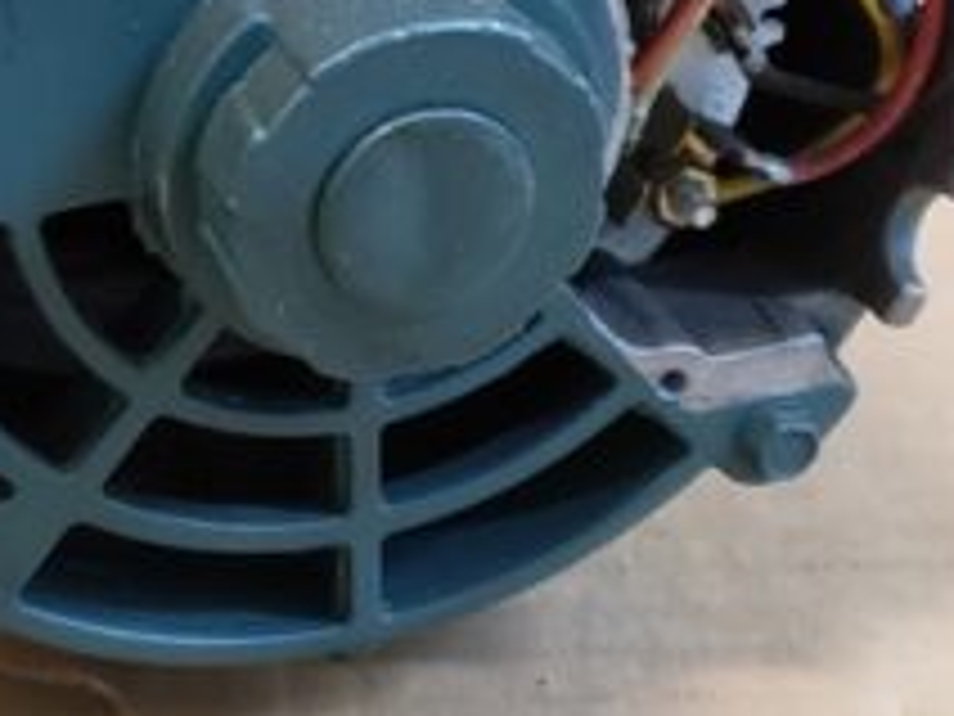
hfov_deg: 20.7
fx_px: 2591
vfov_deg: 15.4
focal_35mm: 94
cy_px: -36
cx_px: 248
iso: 250
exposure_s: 1/20
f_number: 1.5
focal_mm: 4.3
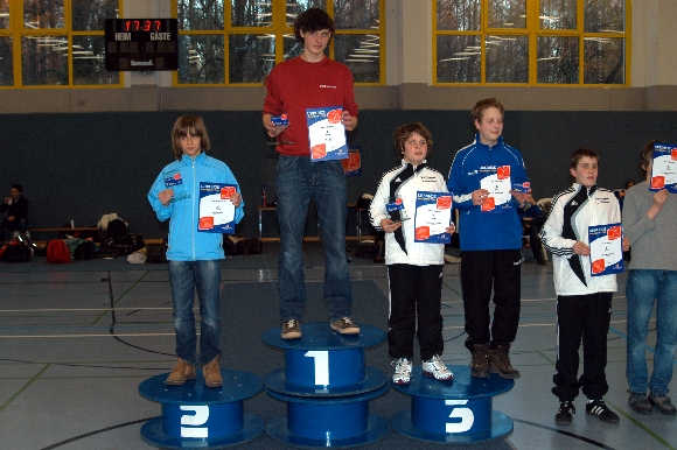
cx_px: 338
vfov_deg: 31.9
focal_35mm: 42
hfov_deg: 46.4
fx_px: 789
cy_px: 225
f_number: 5.6
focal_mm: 28
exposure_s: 1/60
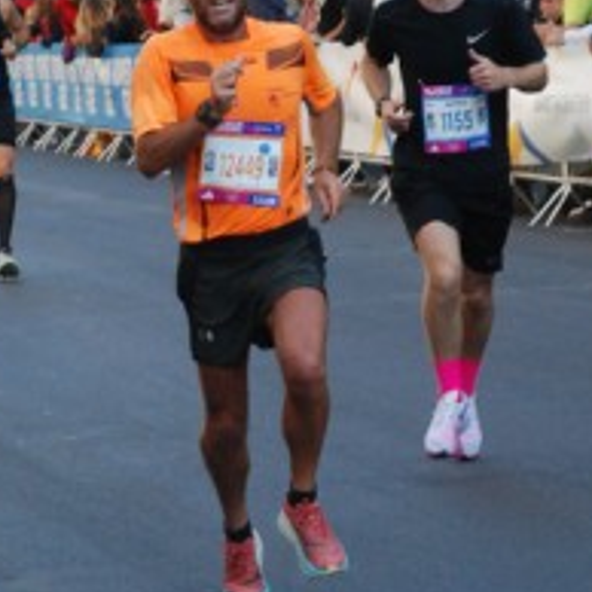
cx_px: 374
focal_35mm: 335
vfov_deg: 5.2
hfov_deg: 5.2
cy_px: 354
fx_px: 6488
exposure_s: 1/640
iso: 1000
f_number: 5.6
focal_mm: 85
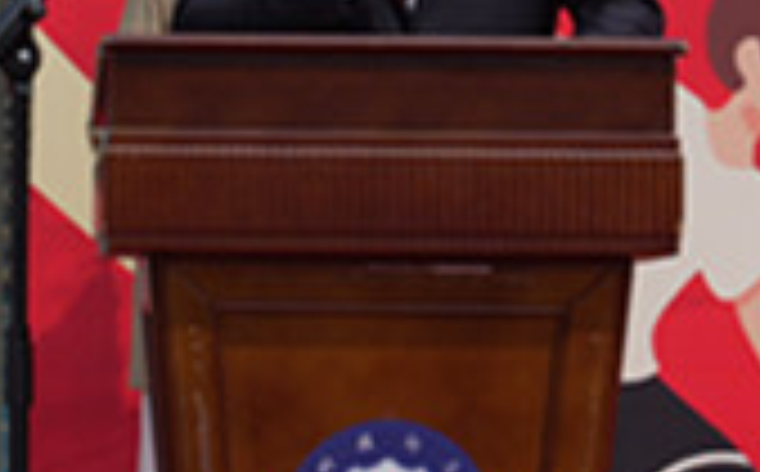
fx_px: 7878
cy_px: -72
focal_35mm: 381
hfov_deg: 5.5
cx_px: 567
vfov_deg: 3.4
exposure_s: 1/400
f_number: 10
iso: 200
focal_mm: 105
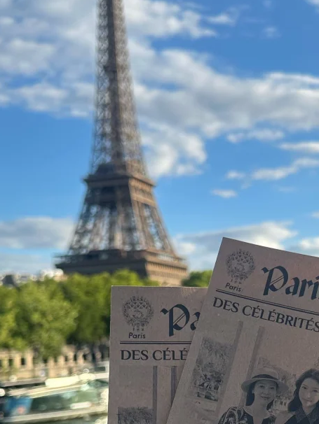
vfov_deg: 32.4
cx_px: 254
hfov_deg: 25.2
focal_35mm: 57
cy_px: 368
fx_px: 700
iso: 80
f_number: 1.78
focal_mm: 6.86
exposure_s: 1/2660
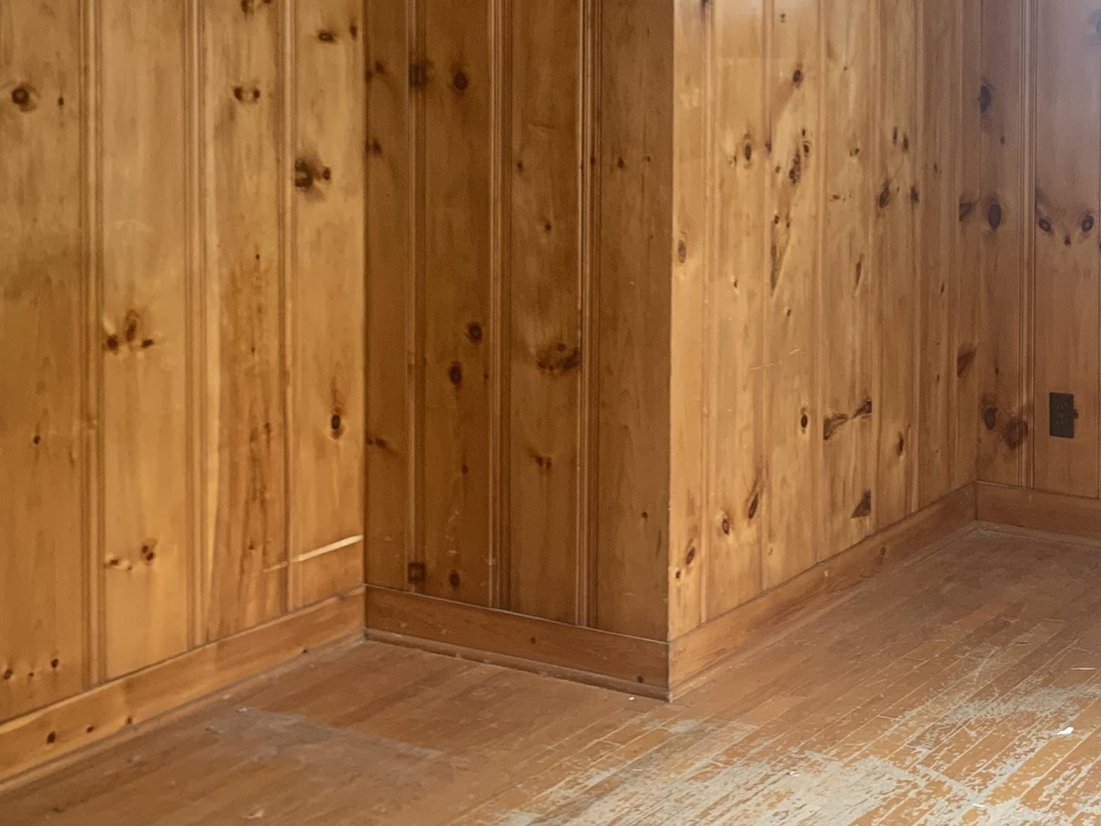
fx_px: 1781
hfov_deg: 32.6
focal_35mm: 56
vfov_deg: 25.2
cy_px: 60
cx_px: 994
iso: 100
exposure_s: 1/60
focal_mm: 4.25
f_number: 1.8
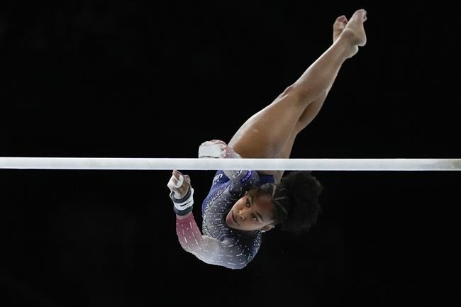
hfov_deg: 12.0
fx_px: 2189
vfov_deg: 8.0
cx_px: 230
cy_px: 154
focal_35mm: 171
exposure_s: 1/2500
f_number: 2.8
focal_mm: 171
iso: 3200
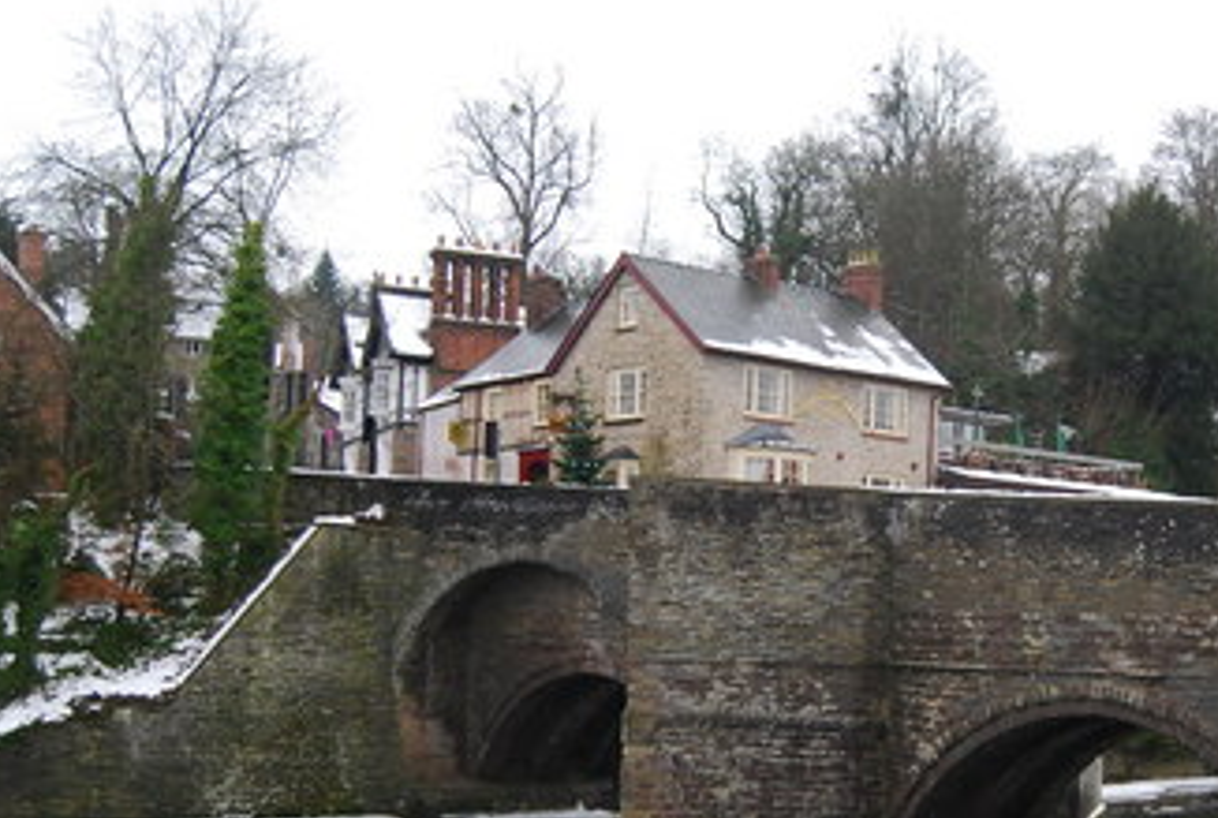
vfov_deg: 25.4
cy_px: 575
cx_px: 818
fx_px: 1797
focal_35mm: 53
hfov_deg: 37.0
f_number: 3.5
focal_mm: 18
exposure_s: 1/250
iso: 800
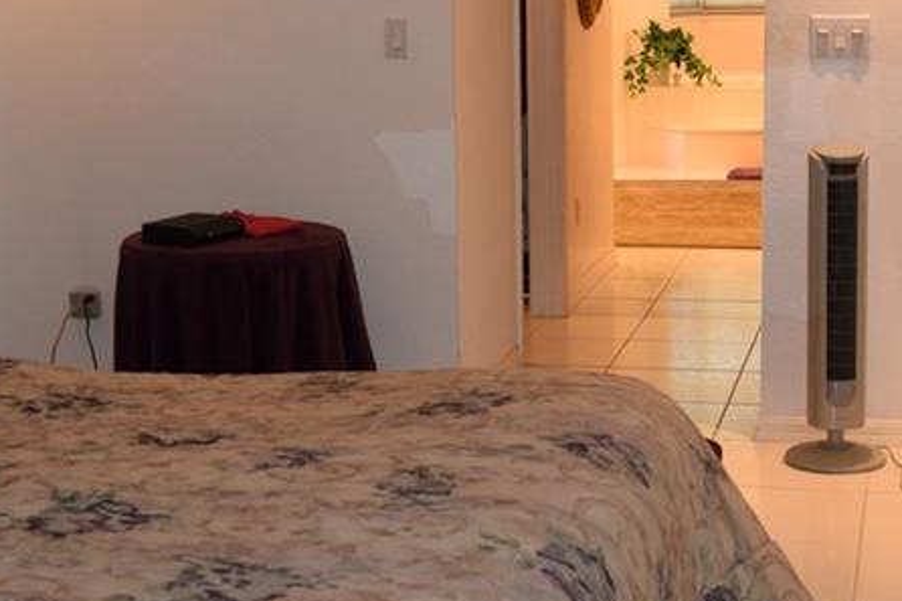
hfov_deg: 25.6
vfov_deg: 17.2
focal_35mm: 79
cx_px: 498
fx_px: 1982
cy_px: 318
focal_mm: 23
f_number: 4.5
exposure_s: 1/80
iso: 800
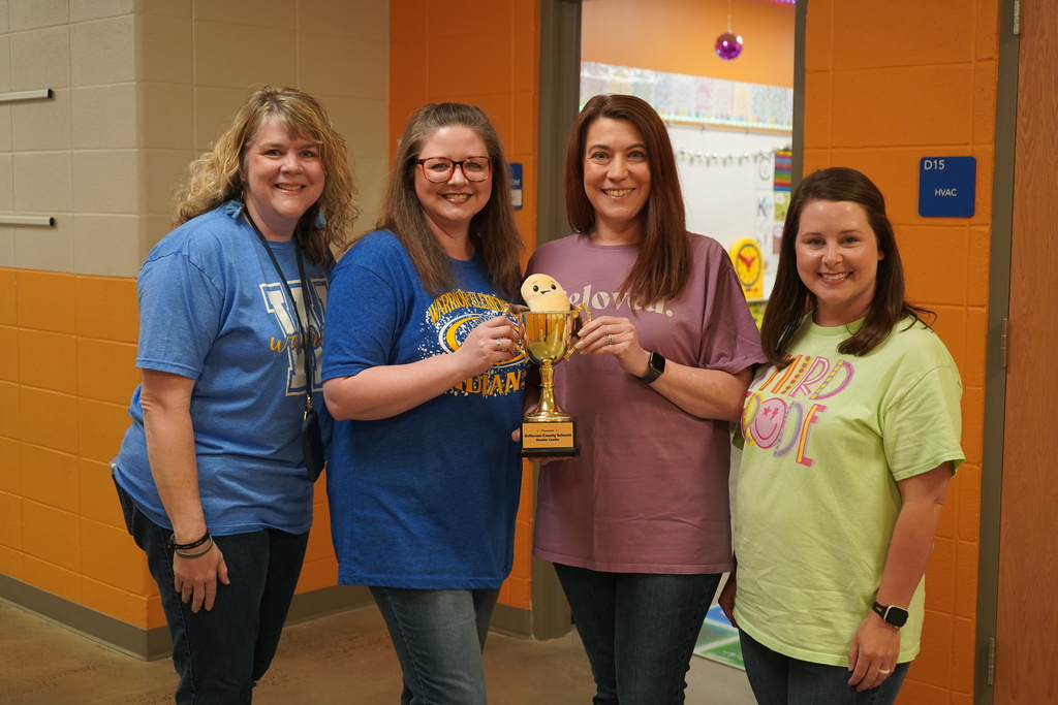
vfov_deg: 29.9
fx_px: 1323
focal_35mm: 45
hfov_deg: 43.6
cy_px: 352
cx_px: 529
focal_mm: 45
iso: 2000
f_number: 4.5
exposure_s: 1/160
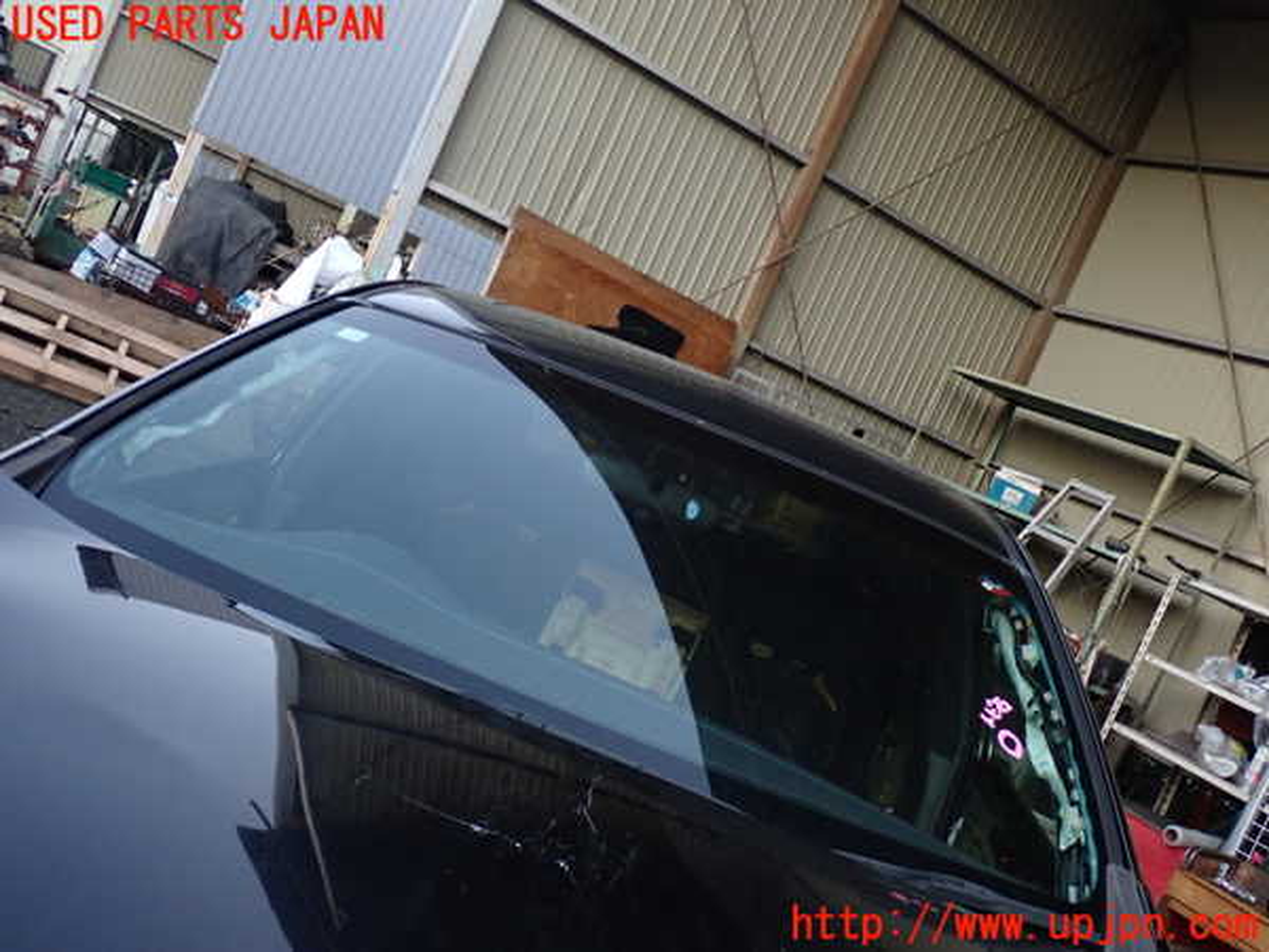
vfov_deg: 37.7
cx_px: 634
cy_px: 476
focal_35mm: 38
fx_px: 1393
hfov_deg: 49.0
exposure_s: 1/40
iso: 320
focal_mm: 6.83
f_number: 2.7
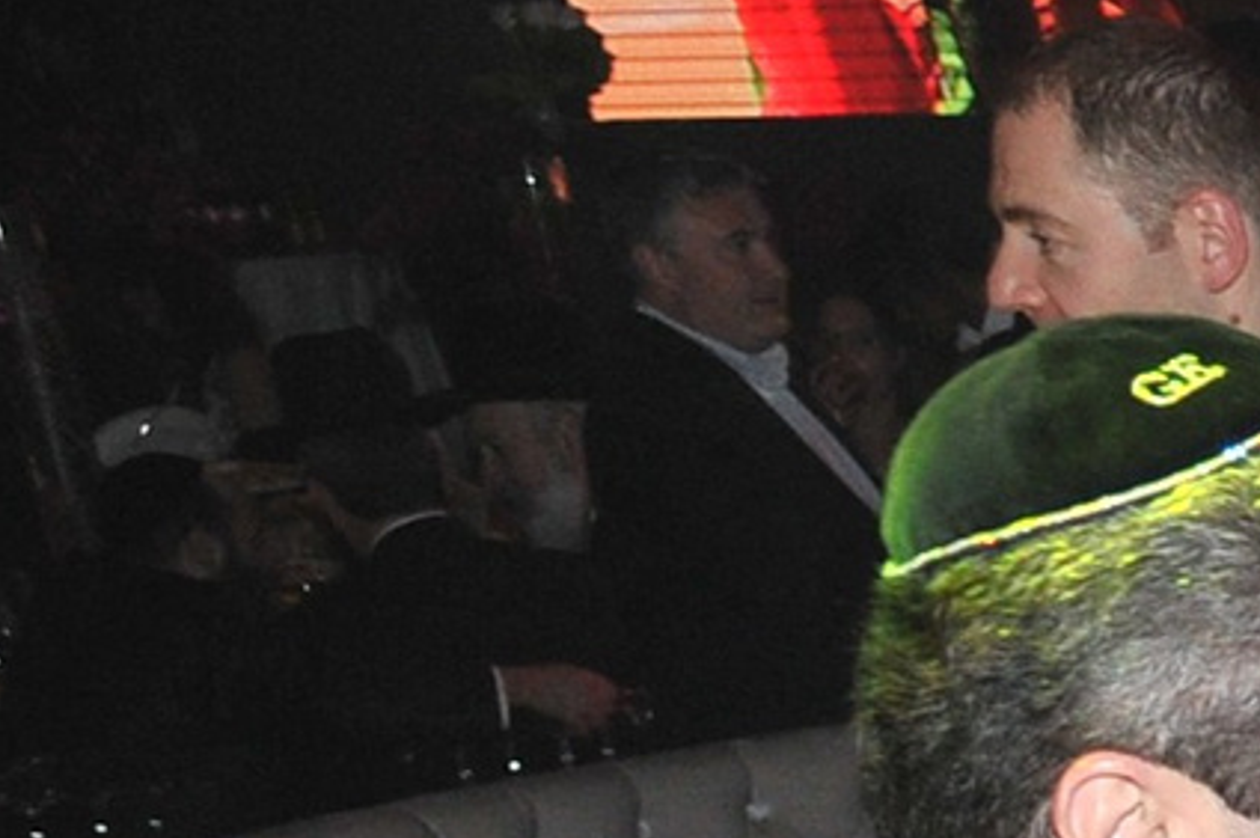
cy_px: 2218
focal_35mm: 145
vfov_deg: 8.4
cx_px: 3655
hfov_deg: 10.5
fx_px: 5071
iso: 1600
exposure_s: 1/160
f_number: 7.1
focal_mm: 24
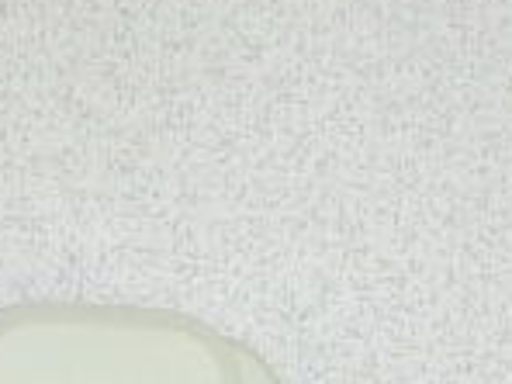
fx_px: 1538
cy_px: 806
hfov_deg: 18.9
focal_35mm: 104
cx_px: 225
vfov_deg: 12.3
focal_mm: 4.3
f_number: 3.2
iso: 80
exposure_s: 1/60
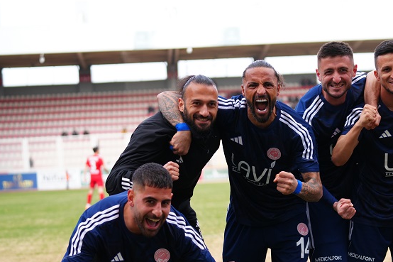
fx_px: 1310
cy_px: 193
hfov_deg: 17.0
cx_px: 270
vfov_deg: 11.4
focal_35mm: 120
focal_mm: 70
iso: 400
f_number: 2.8
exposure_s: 1/1000
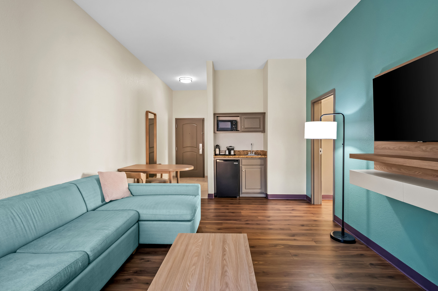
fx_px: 219
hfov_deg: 90.0
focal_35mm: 18
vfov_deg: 67.3
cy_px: 141
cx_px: 217
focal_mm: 17
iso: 3600
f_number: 8
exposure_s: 1/20
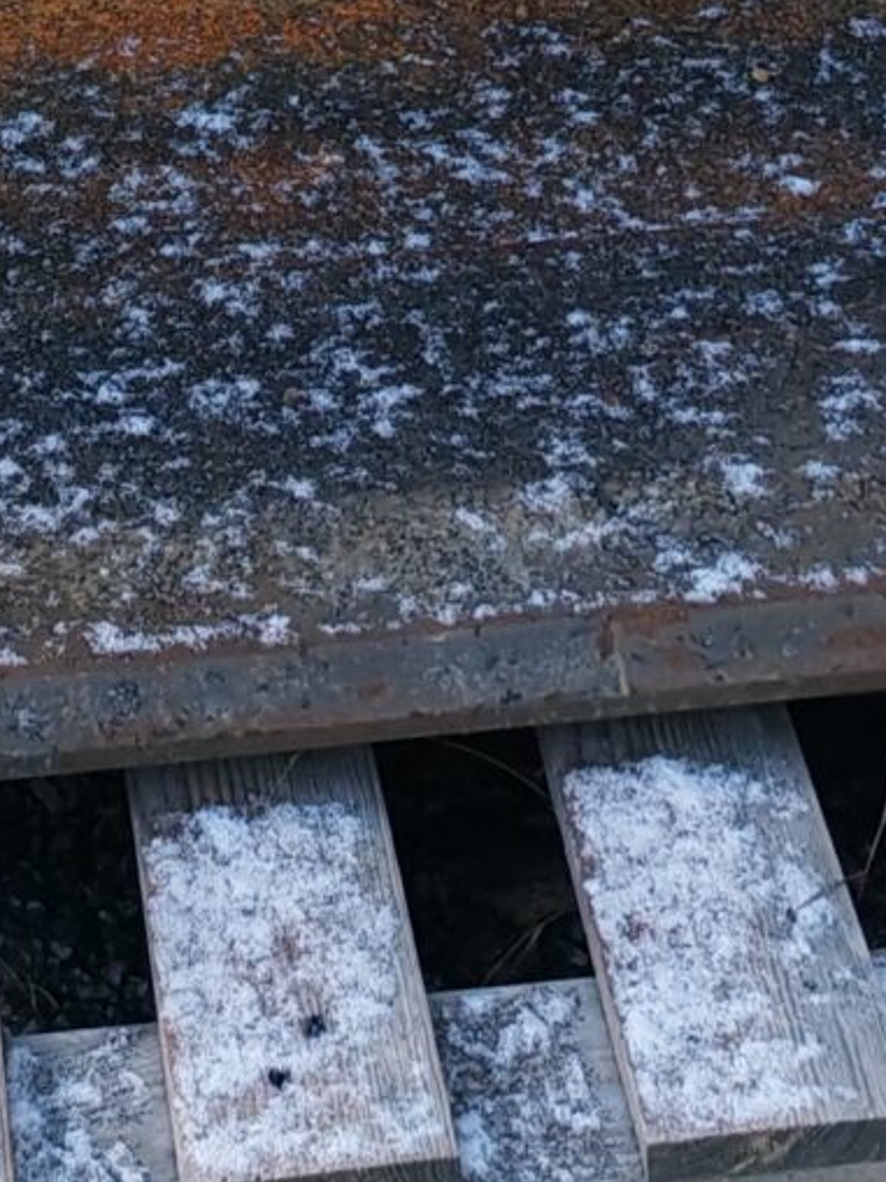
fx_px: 4641
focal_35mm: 136
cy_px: -1156
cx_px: 23
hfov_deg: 10.8
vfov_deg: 12.7
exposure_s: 1/100
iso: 50
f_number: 1.9
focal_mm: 6.12
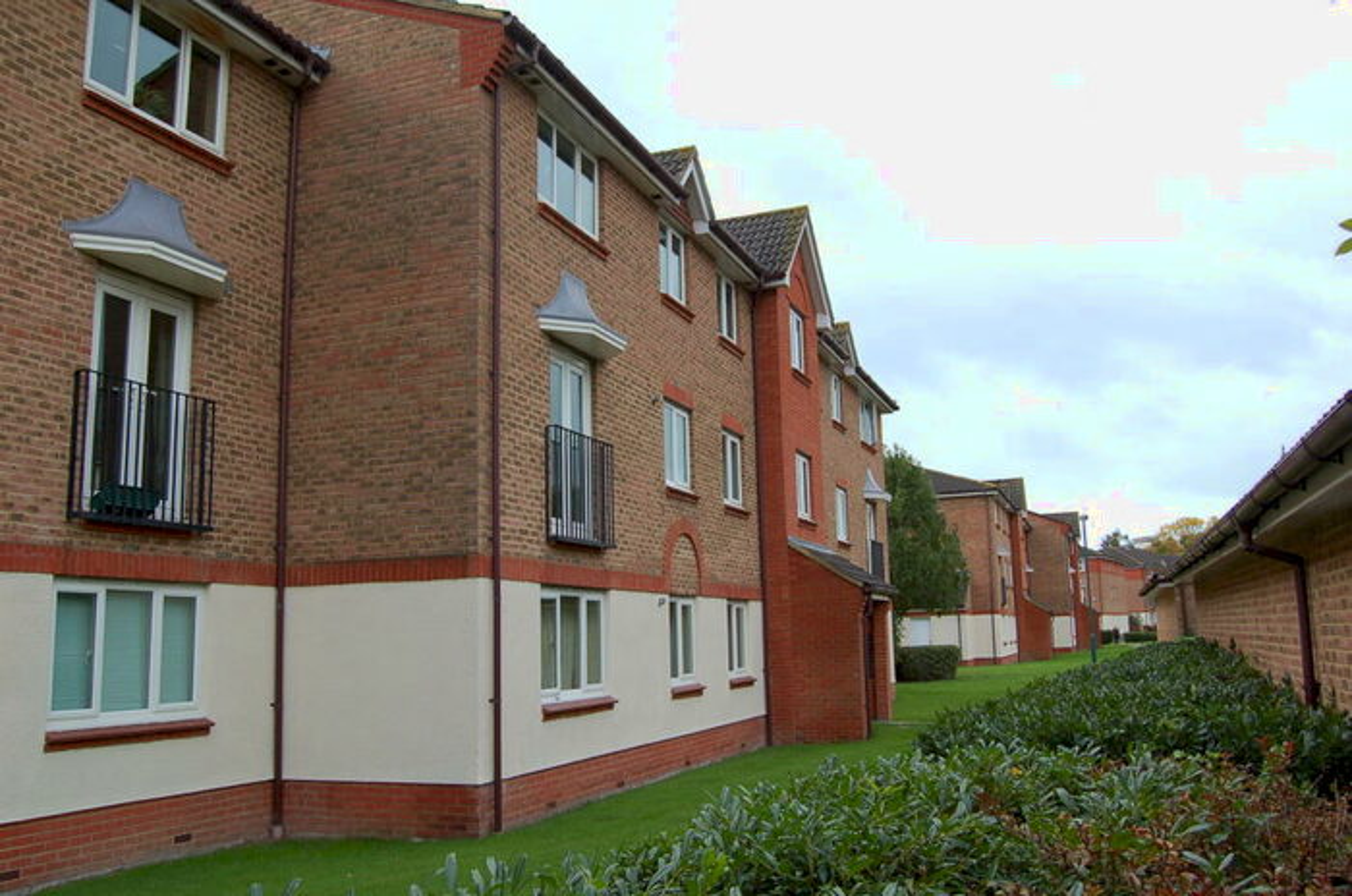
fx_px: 1125
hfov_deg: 62.0
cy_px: 448
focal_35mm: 30
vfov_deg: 43.4
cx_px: 676
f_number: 6.3
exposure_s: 1/160
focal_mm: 20
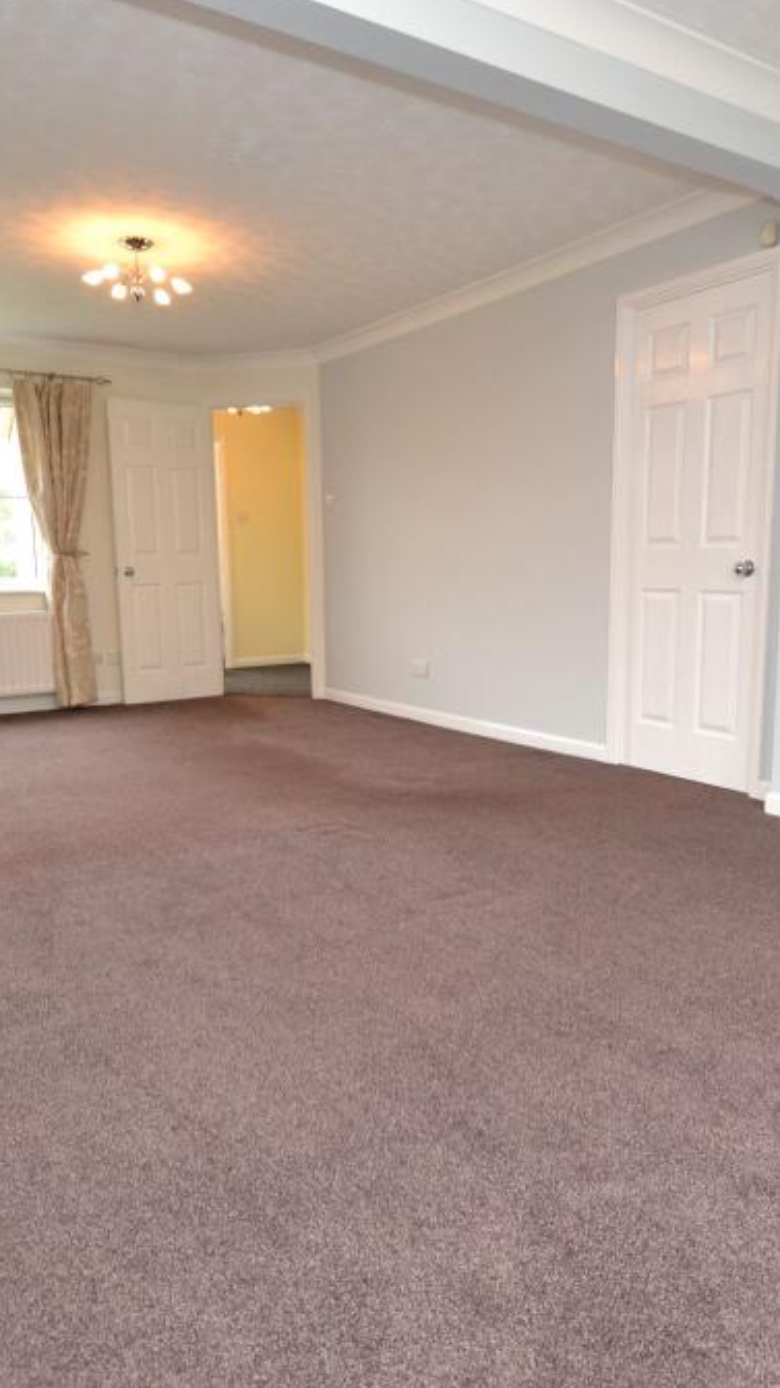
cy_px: 694
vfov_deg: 76.3
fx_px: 883
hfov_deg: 47.6
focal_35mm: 24
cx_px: 410
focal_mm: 10
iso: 640
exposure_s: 1/60
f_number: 3.5
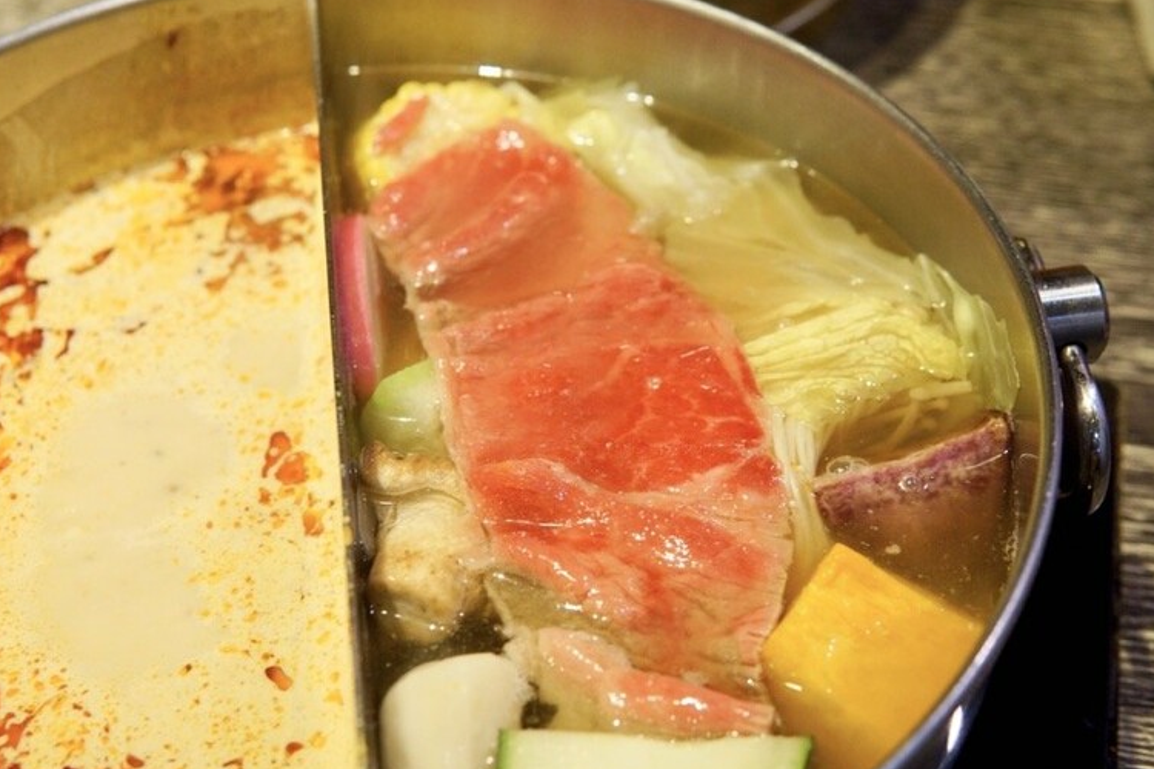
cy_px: 411
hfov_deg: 38.9
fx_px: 1635
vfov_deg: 26.5
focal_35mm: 51
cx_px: 615
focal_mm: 30
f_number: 4
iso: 800
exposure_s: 1/60
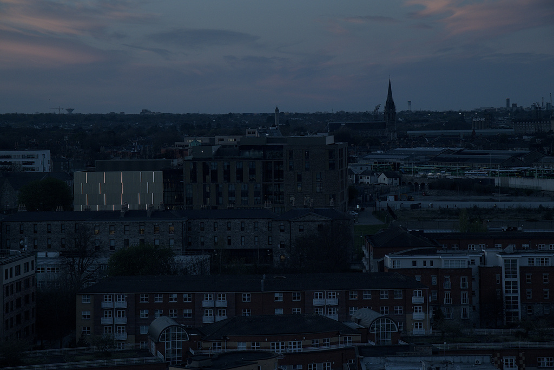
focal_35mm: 105
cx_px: 277
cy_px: 185
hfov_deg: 19.5
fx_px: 1616
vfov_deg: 13.0
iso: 3200
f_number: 6.3
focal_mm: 70
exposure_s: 1/210
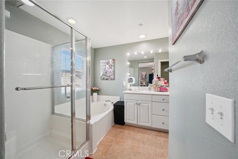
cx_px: 119
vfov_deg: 85.4
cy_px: 80
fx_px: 86
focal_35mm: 13
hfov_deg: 108.4
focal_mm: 13
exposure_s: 1/30
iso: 400
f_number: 8
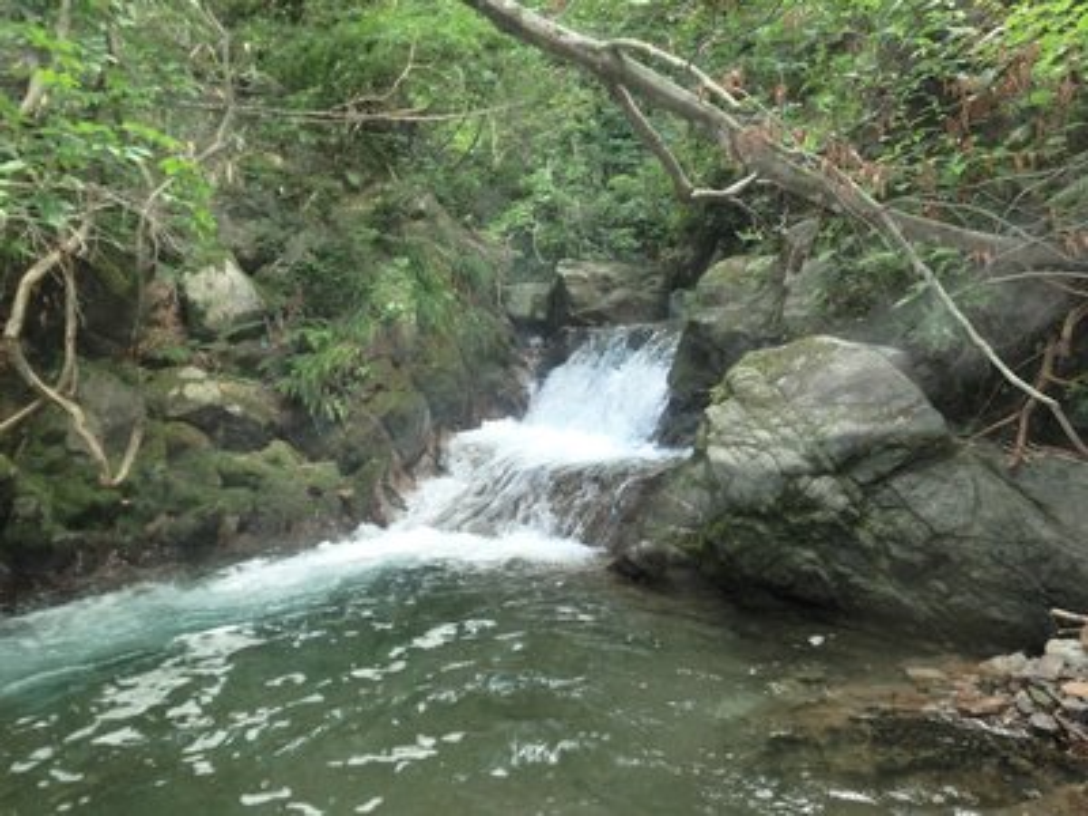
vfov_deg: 49.7
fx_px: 880
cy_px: 408
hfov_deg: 63.4
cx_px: 544
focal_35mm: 28
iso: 250
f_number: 3
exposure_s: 1/60
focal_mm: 5
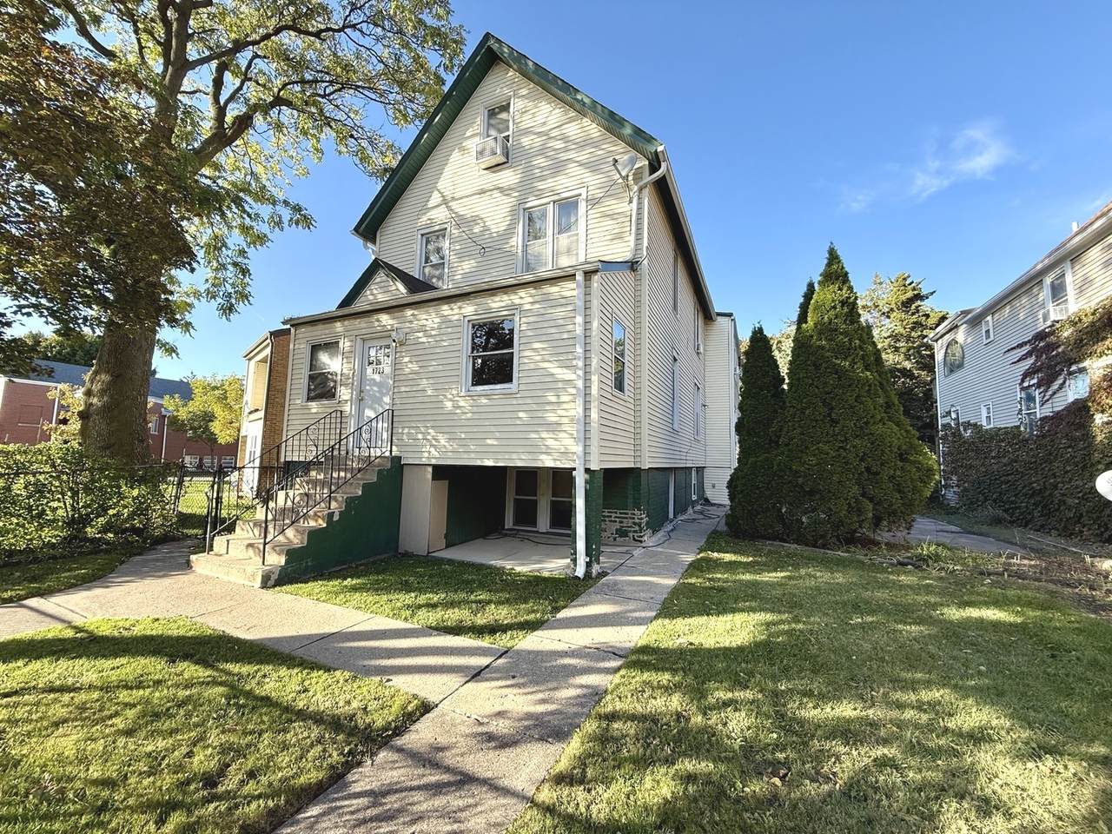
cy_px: 417
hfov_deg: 102.1
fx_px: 450
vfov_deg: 85.7
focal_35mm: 14
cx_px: 556
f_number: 2.2
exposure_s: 1/458
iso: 50
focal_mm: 2.22
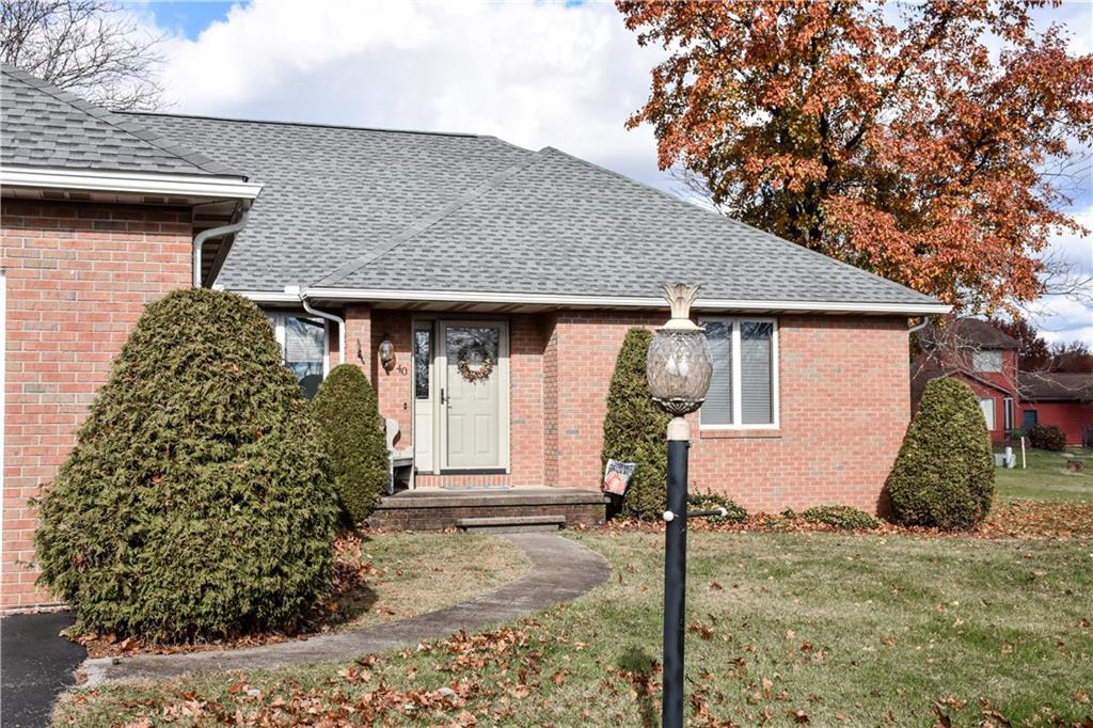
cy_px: 364
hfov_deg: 47.9
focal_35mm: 40
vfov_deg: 33.0
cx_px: 546
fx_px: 1229
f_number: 13
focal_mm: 27
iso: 800
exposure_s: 1/640
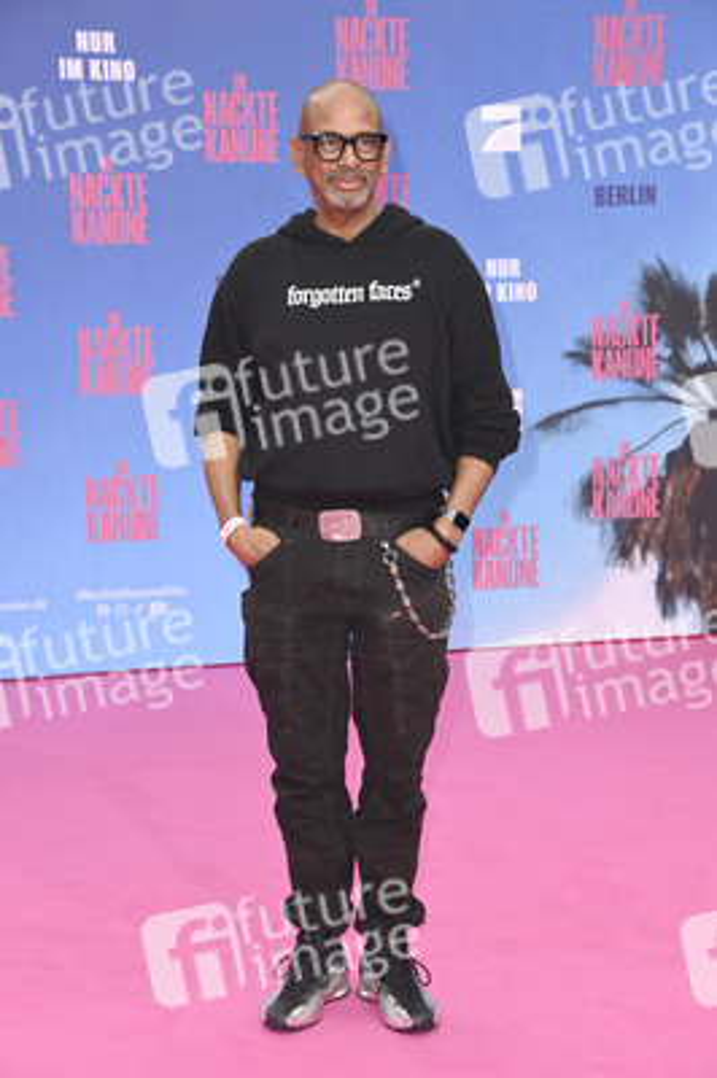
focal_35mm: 82
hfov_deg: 16.6
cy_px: 539
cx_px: 358
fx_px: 2454
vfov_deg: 24.8
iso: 250
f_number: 7.1
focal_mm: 82
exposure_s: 1/250
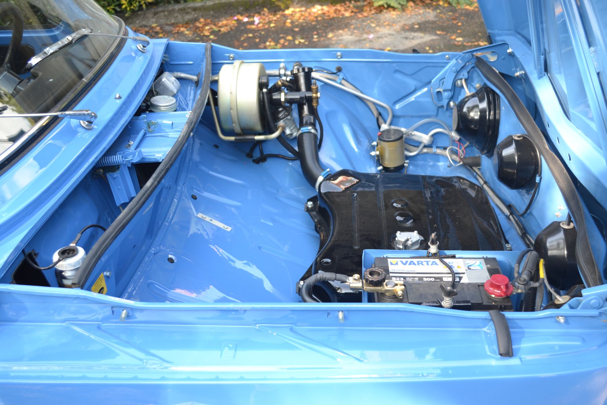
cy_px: 202
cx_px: 304
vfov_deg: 34.2
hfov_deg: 49.6
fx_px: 658
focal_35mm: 39
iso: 400
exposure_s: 1/80
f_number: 4.5
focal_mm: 26
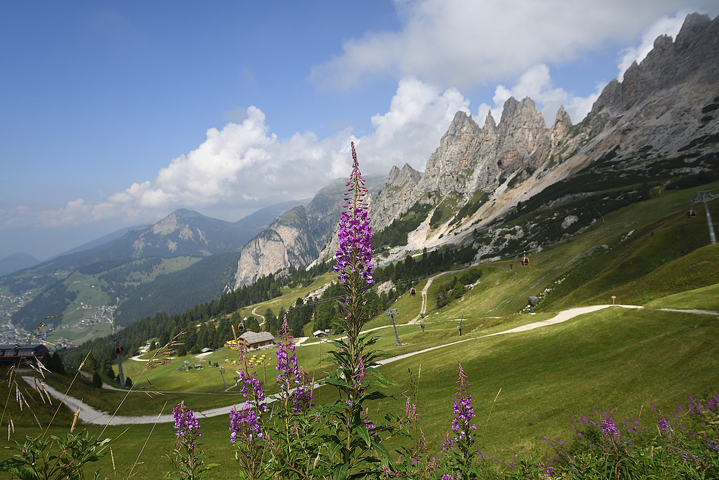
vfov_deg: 51.3
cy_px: 240
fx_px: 499
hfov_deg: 71.5
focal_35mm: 25
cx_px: 360
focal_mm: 17
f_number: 6.3
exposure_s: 1/640
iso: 100
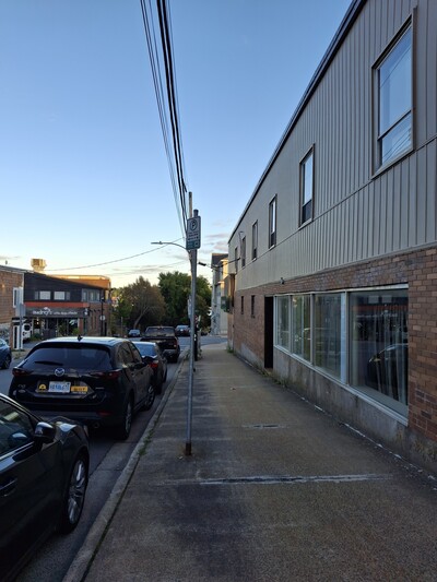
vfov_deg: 69.4
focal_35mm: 25
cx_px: 218
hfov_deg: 54.9
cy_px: 291
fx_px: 421
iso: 25
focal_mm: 4.69
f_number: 1.8
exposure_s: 1/386
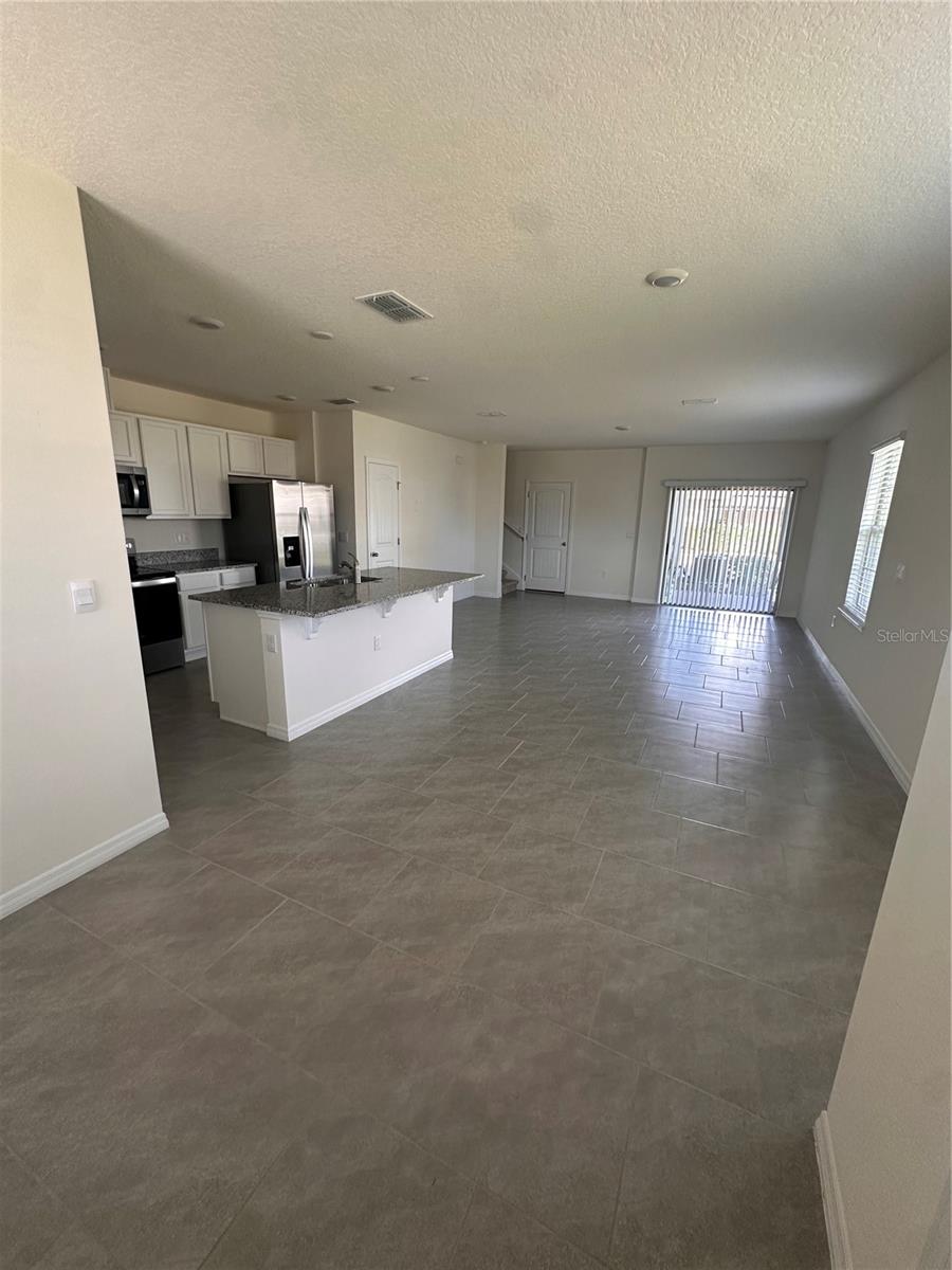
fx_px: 513
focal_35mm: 14
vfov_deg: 102.1
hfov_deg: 85.7
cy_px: 635
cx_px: 476
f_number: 2.2
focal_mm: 2.22
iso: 200
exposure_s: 1/99
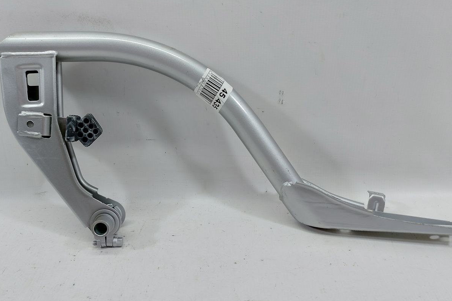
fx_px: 364
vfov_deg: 44.9
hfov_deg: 63.6
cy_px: 158
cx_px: 212
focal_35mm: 29
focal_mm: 5.23
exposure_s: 1/50
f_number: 1.8
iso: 80
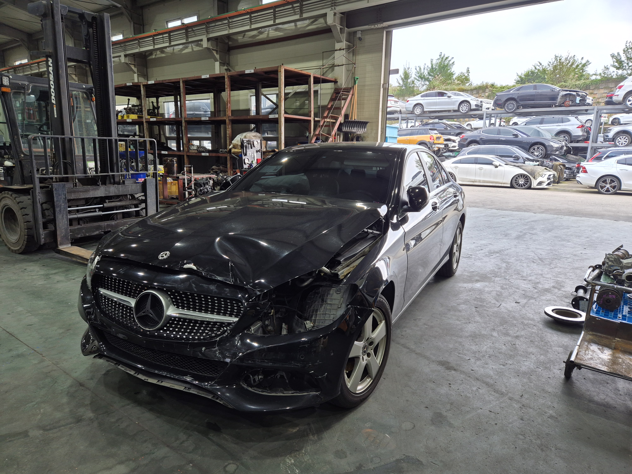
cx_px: 316
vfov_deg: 58.9
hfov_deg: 73.9
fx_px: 420
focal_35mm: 23
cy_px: 237
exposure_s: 1/120
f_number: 1.8
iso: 64
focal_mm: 5.4
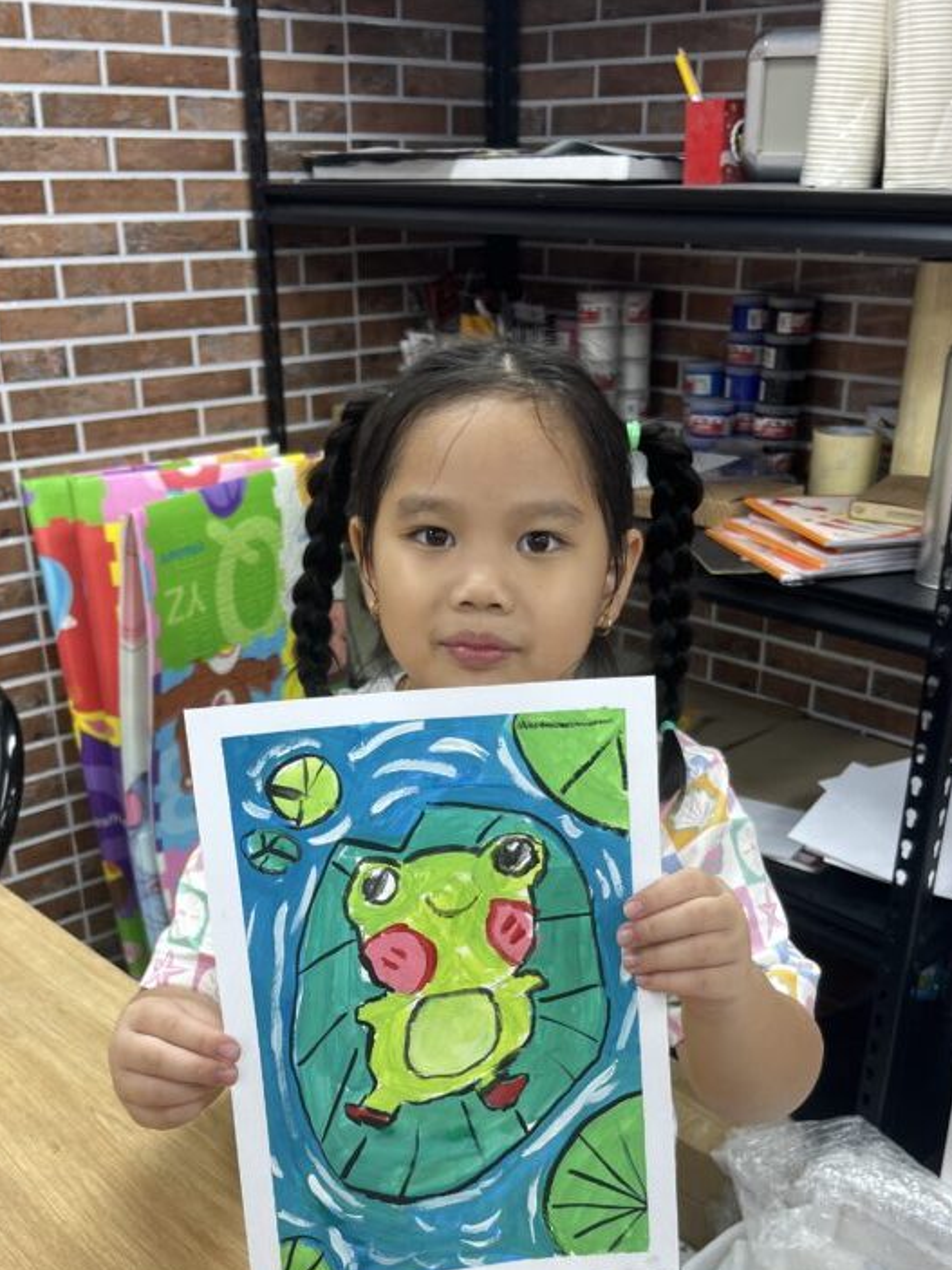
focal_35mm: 37
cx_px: 486
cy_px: 867
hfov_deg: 38.7
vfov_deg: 49.1
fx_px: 1357
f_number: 1.6
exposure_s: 1/100
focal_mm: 5.1
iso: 50
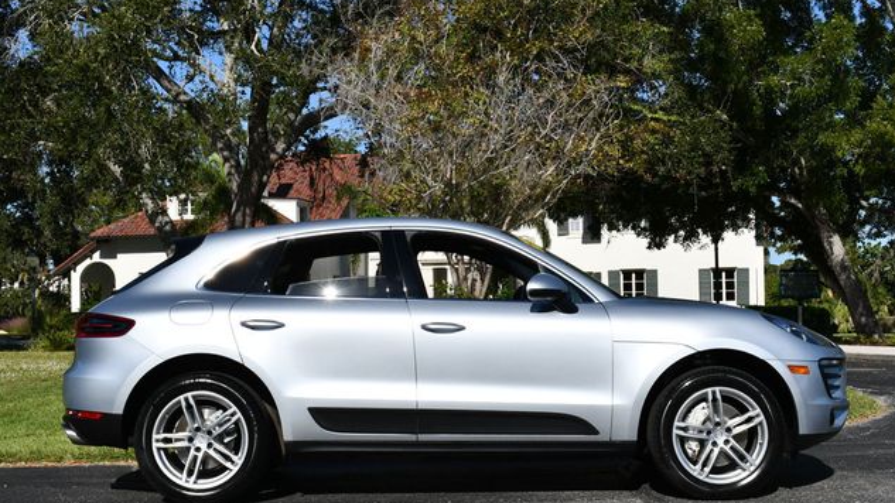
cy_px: 250
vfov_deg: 22.6
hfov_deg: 39.2
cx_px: 451
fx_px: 1258
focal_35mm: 53
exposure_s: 1/400
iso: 100
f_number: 10
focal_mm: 25
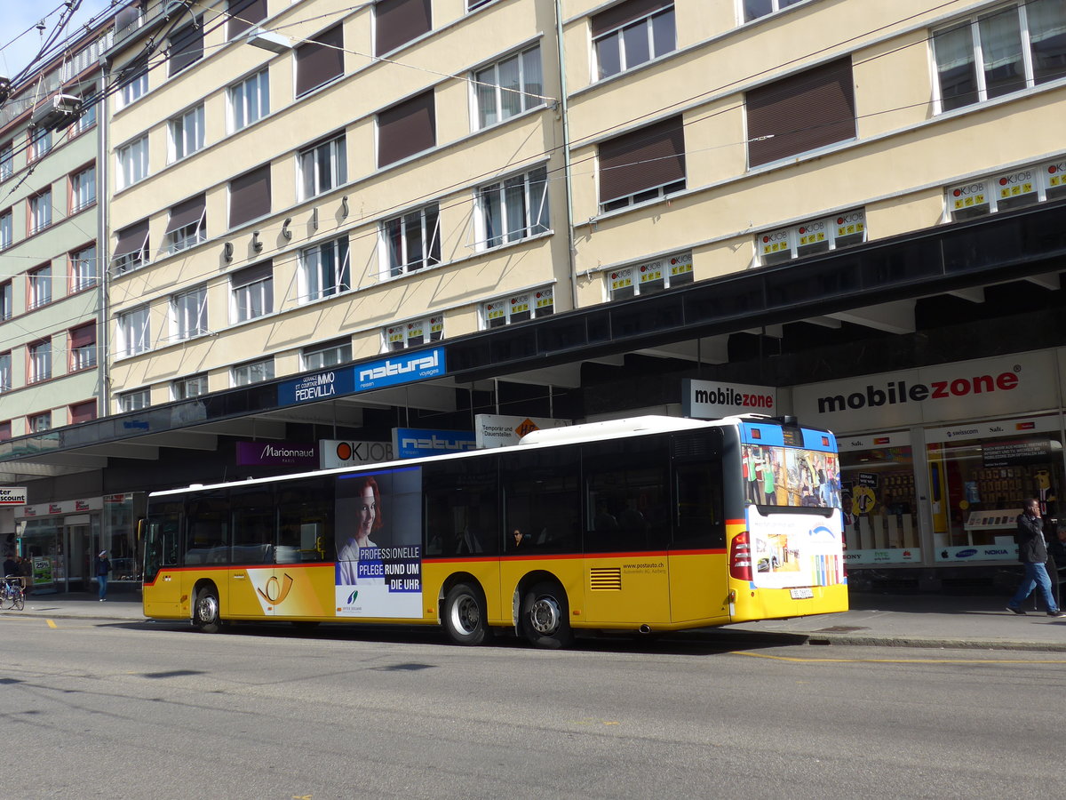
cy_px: 400
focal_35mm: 39
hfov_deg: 47.9
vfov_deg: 36.8
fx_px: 1201
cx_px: 533
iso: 80
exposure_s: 1/1000
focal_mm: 8
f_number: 2.8
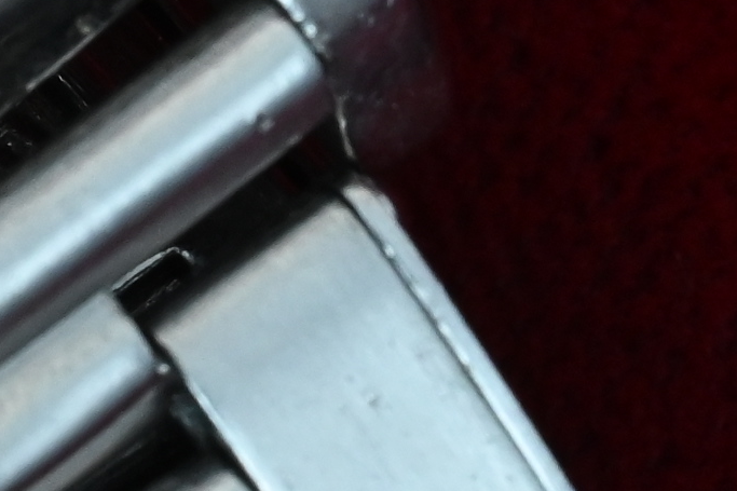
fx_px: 14244
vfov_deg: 2.0
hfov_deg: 2.9
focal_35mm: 696
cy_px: -469
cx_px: -643
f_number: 16
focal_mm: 105
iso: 3200
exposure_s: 1/100
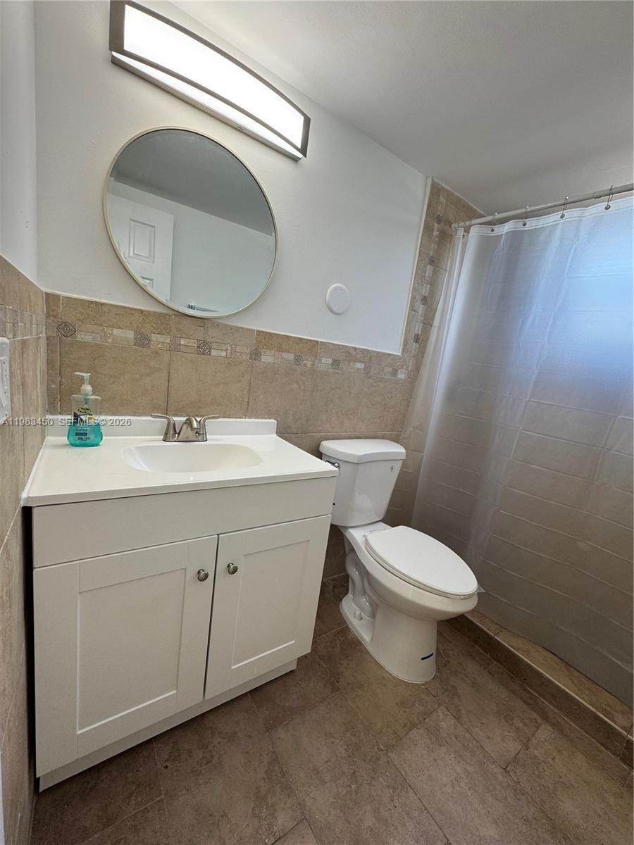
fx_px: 342
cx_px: 317
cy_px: 422
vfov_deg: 102.1
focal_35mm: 14
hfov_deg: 85.7
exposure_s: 1/120
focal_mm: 2.22
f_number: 2.2
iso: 100
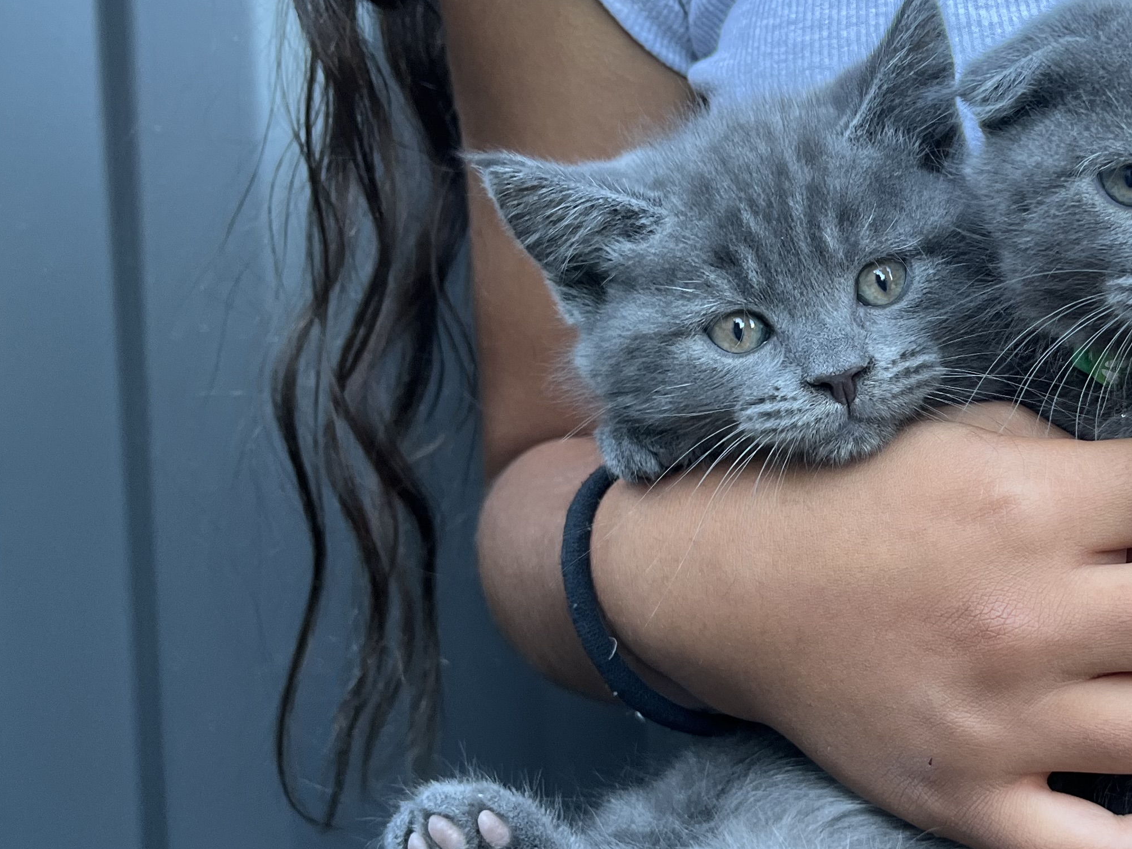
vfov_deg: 28.0
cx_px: 1021
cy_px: 501
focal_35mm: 52
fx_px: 1700
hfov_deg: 34.7
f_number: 1.6
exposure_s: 1/121
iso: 100
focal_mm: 5.1
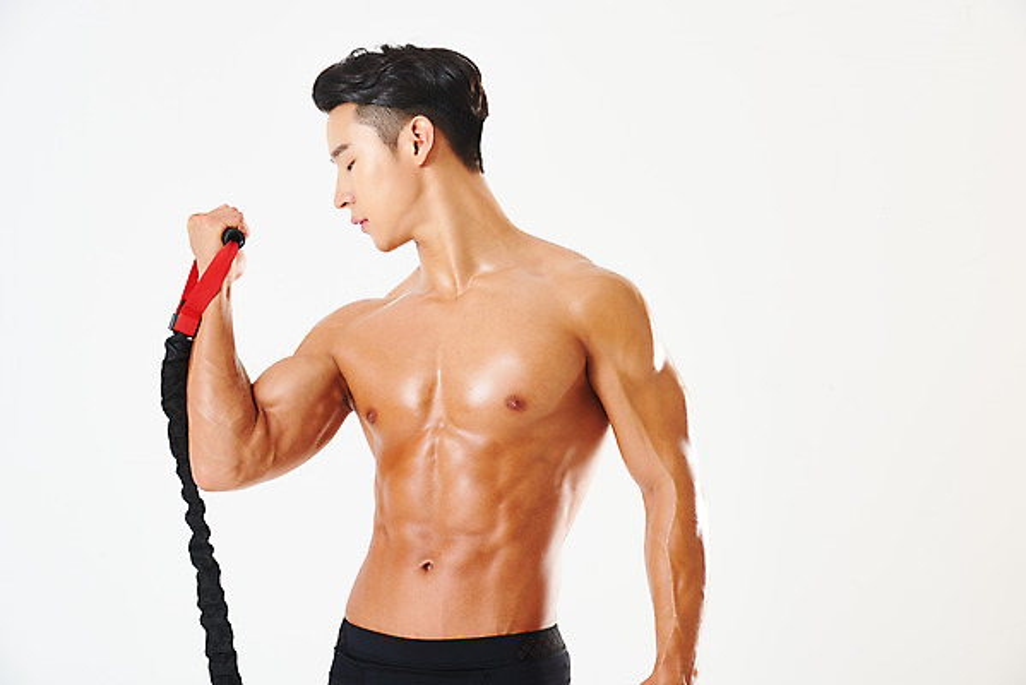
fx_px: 3707
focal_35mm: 130
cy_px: 342
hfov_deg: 15.8
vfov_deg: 10.6
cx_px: 513
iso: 100
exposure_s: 1/125
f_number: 11
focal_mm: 130
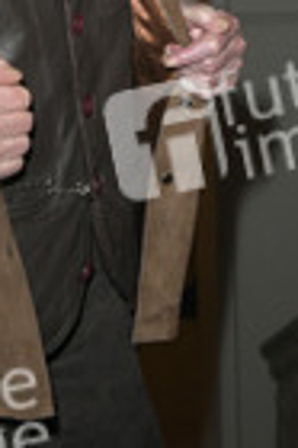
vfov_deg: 16.6
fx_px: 1494
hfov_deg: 11.2
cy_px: -35
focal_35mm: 120
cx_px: -22
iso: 1600
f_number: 7.1
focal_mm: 42
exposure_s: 1/250
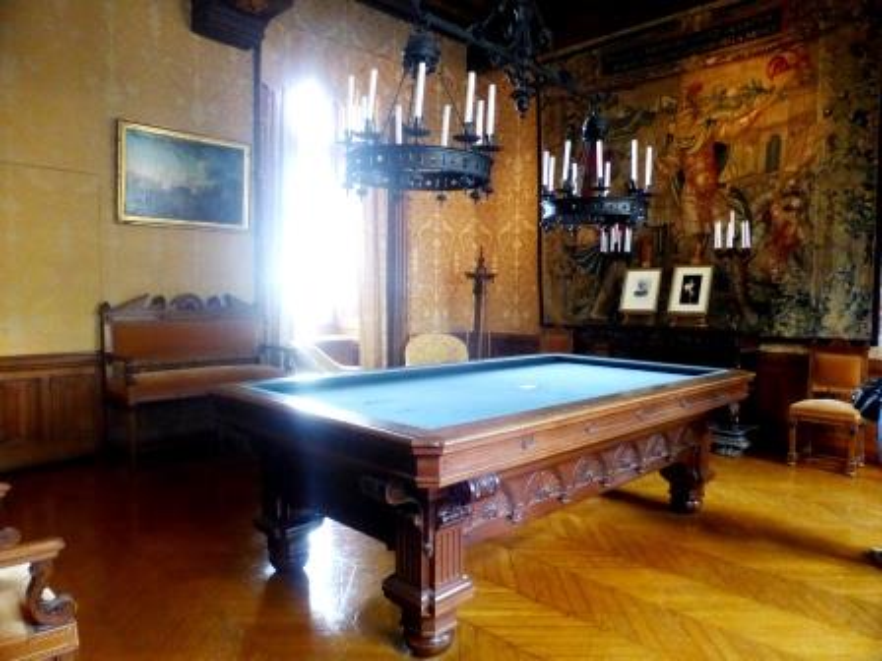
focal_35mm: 24
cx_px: 441
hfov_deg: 71.6
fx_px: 612
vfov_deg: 56.8
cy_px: 330
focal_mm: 4.3
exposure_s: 1/40
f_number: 3.3
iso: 800
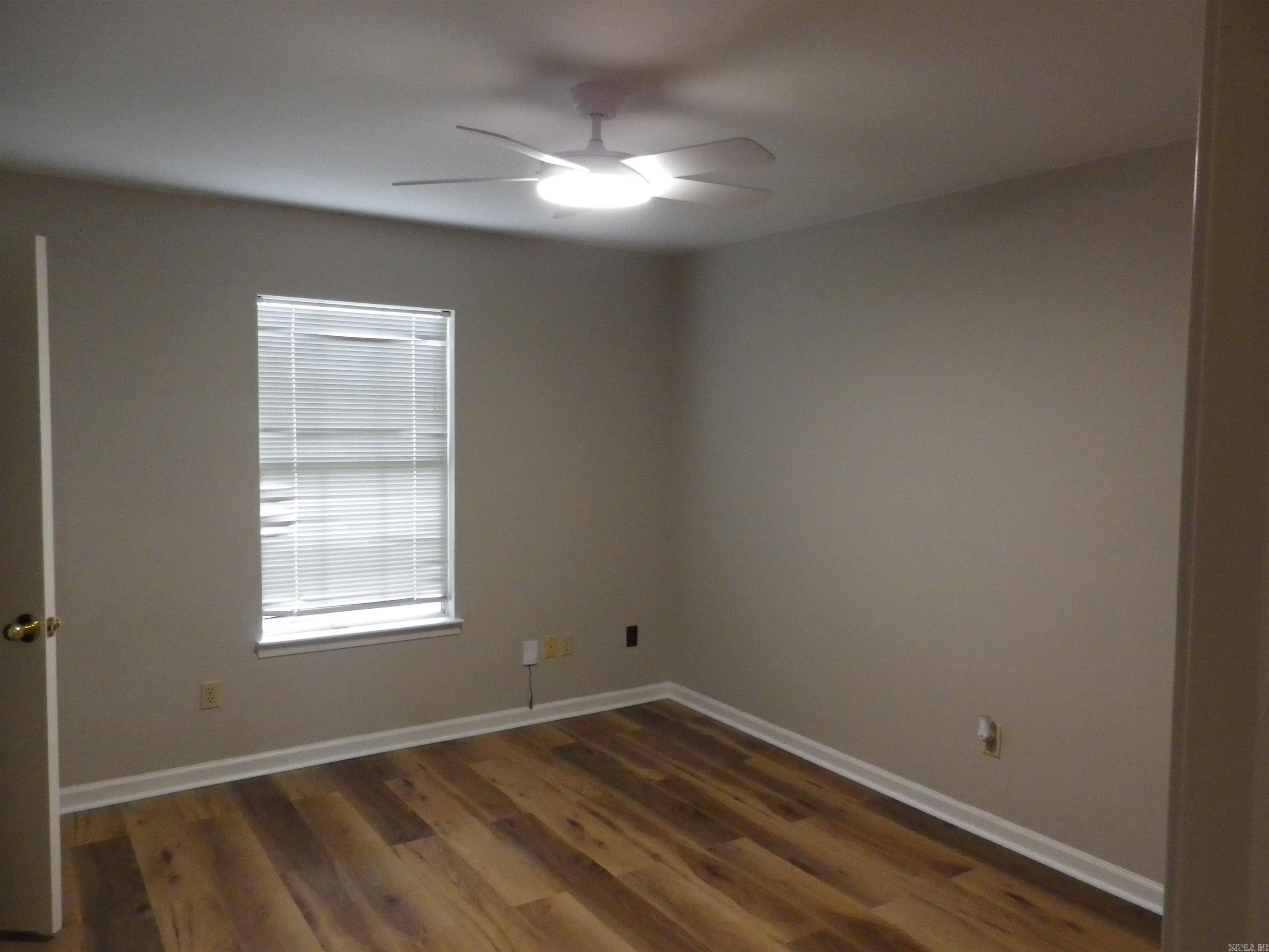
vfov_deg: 54.9
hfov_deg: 69.4
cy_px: 476
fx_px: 916
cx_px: 634
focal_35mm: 25
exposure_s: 1/30
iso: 400
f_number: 3.5
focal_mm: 4.5
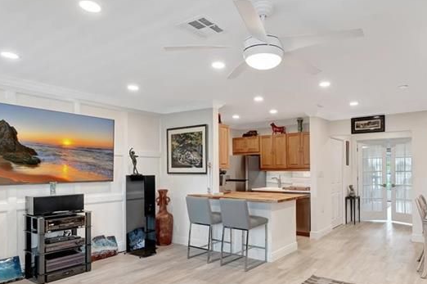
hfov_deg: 74.9
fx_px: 273
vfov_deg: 54.6
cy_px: 173
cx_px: 265
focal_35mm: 23
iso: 1000
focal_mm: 10
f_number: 8
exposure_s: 1/13
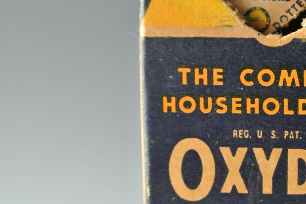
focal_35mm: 84
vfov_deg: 16.2
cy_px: 136
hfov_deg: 23.5
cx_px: 278
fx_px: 714
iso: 800
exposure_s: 1/40
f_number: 4.5
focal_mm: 16.9
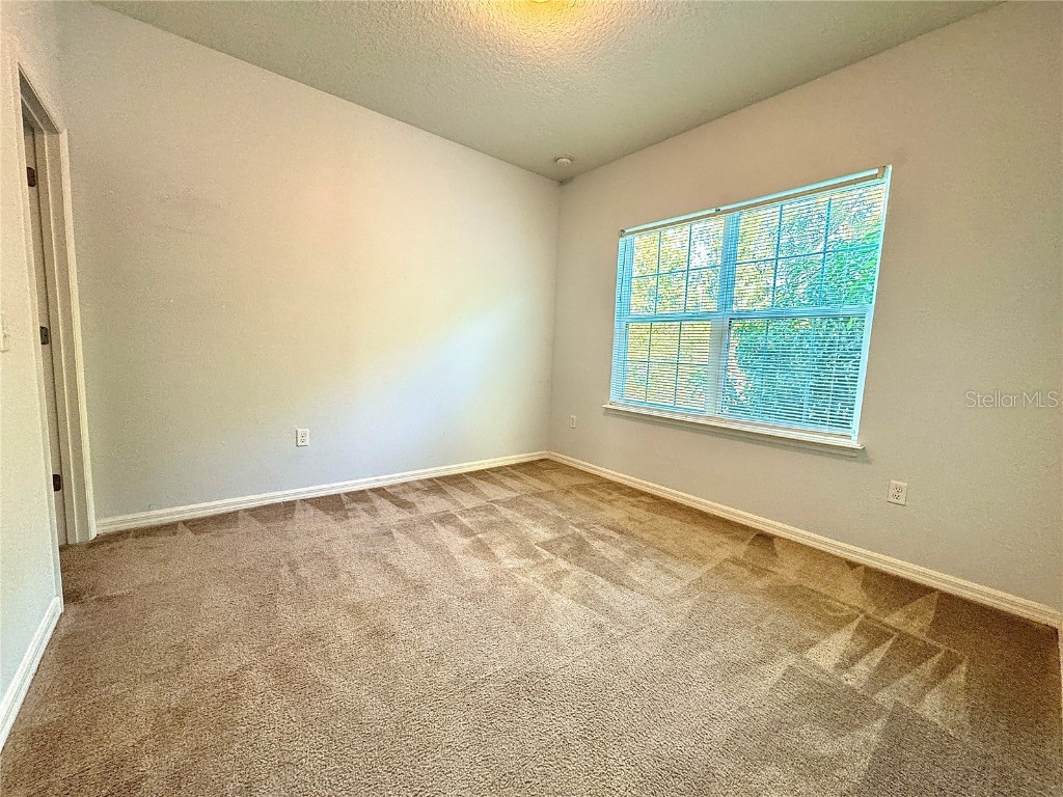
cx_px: 532
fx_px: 430
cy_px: 398
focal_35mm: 14
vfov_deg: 85.7
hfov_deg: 102.1
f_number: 2.2
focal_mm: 2.22
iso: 400
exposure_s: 1/60
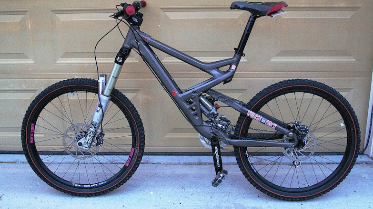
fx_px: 460
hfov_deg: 44.1
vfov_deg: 25.6
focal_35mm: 47
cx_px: 187
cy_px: 90
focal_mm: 29
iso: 1600
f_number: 4
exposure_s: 1/60
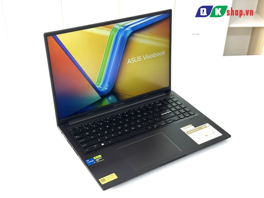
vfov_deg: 30.3
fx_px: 366
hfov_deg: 39.7
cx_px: 132
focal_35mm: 48
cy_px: 99
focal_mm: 6.76
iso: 64
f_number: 1.78
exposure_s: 1/150
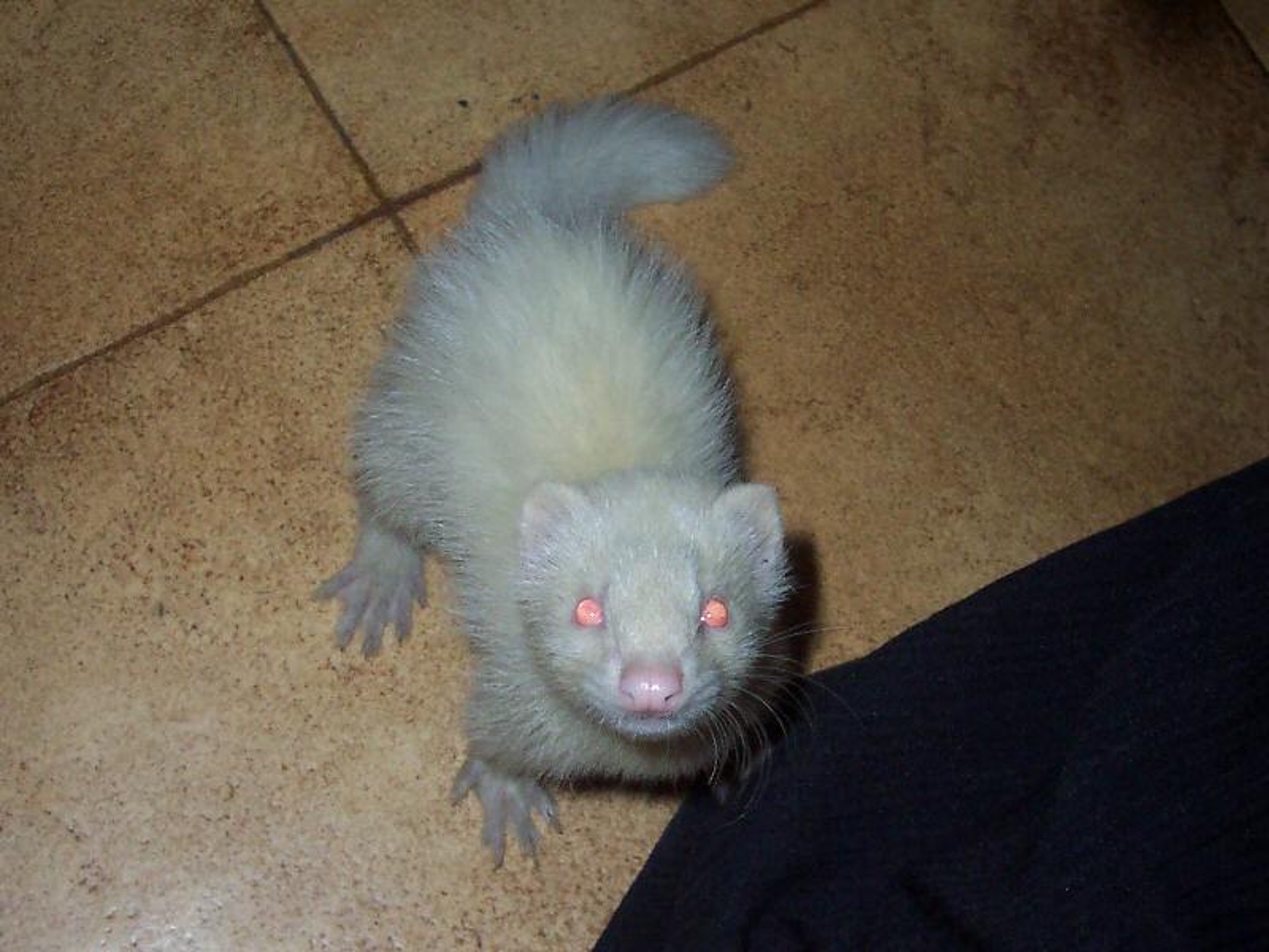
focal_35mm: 37
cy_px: 476
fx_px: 1356
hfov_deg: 50.1
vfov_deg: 38.7
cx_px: 634
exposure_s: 1/60
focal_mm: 5.6
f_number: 2.8
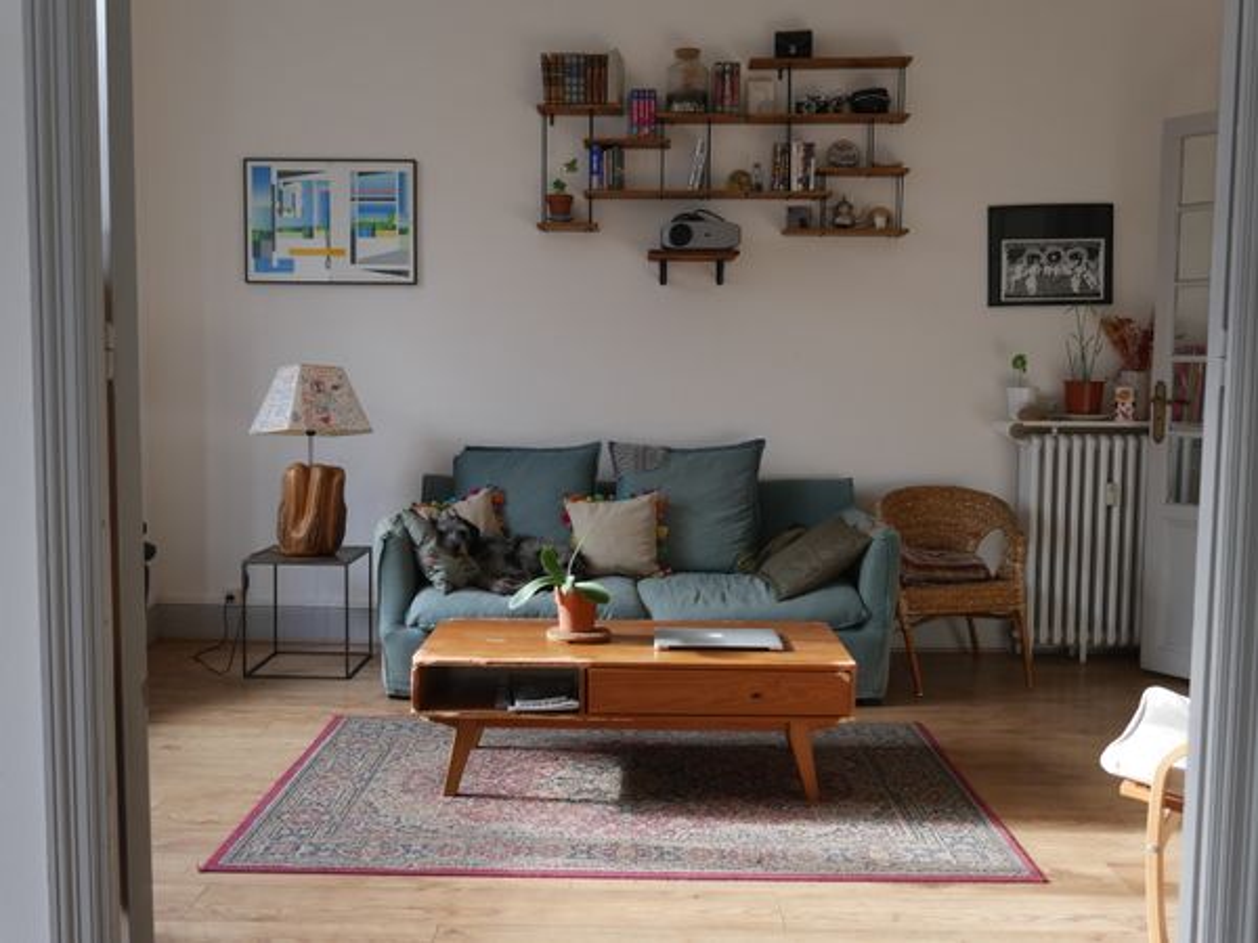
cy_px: 472
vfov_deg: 39.7
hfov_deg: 51.4
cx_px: 629
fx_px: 1308
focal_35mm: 36
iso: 250
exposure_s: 1/60
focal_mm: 18
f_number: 4
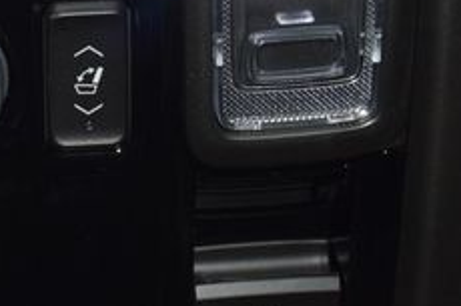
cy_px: 171
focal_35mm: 129
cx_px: -54
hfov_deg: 15.4
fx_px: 1656
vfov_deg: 10.6
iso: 800
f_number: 4
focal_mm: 31
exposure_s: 1/80
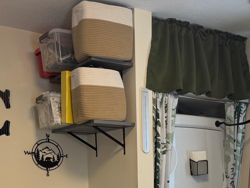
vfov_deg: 25.0
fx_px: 390
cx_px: 176
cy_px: 210
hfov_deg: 35.0
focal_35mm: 54
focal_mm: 6.76
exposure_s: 1/60
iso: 160
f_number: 1.78
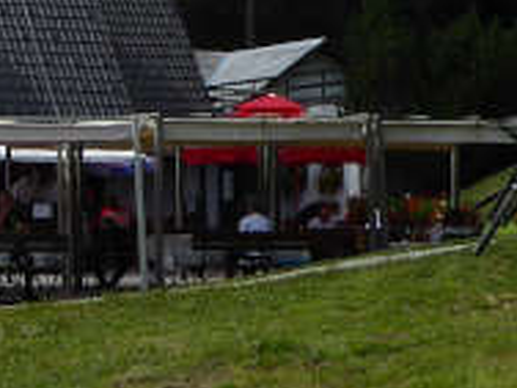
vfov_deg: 12.7
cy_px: 18
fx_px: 1718
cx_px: -179
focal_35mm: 115
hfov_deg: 16.1
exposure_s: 1/1000
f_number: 3.3
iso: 80
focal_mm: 4.3
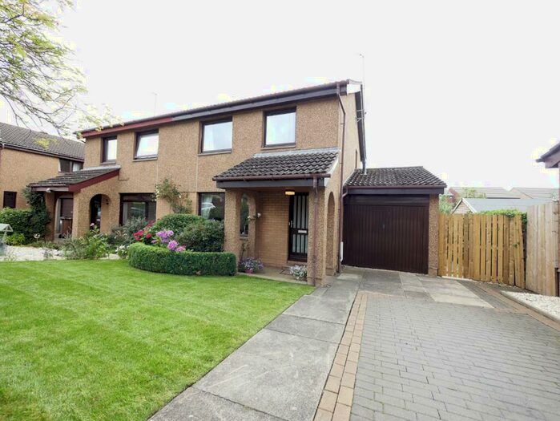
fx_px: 227
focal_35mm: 14
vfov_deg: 85.7
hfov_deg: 102.0
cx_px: 280
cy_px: 210
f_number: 4
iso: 200
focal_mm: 7
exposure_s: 1/100
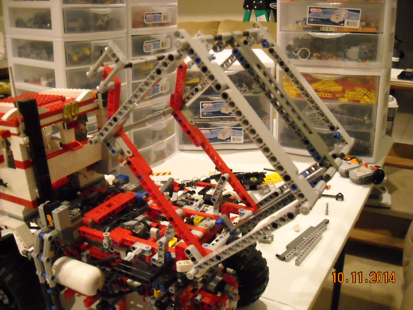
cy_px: 155
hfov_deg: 52.6
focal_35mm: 35
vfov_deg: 40.7
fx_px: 418
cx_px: 206
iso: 800
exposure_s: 1/15
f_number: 2.8
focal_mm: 5.7
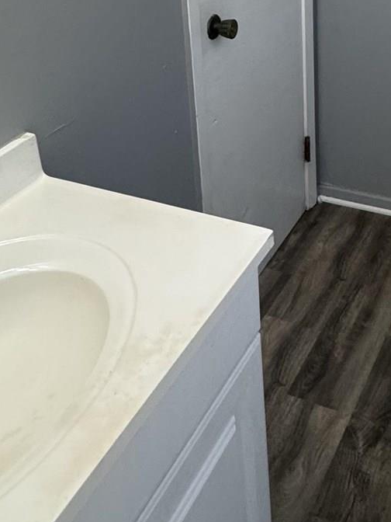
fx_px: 723
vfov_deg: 35.4
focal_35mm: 48
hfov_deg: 29.3
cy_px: -15
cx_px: 334
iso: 250
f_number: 2.2
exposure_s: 1/120
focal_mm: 2.22
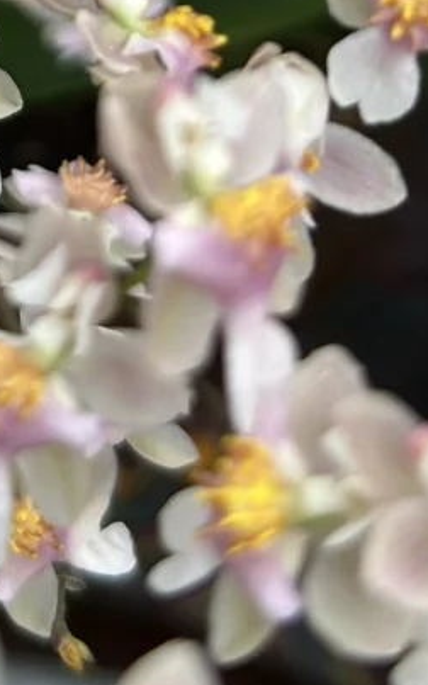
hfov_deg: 7.1
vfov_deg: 11.0
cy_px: -418
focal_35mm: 182
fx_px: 3395
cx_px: -139
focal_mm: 6.86
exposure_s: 1/50
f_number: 1.78
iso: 100
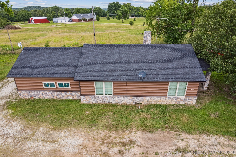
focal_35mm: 22
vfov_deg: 57.2
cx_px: 118
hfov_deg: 78.6
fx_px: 144
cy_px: 78
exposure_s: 1/40
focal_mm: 8.38
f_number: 2.8
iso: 100
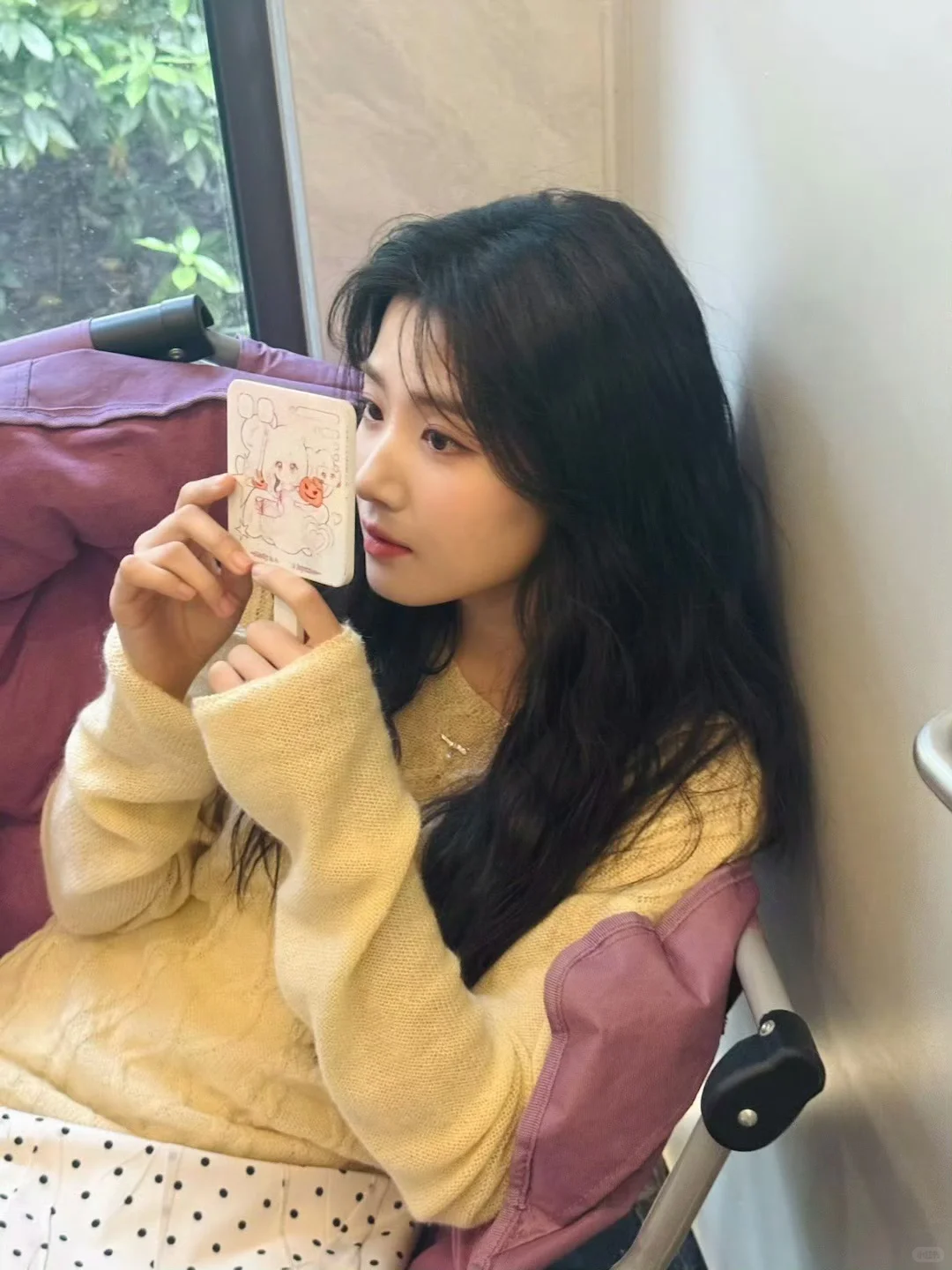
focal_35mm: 48
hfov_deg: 30.3
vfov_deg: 39.7
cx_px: 476
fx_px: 1760
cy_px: 635
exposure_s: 1/59
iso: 250
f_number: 1.78
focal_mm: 6.76
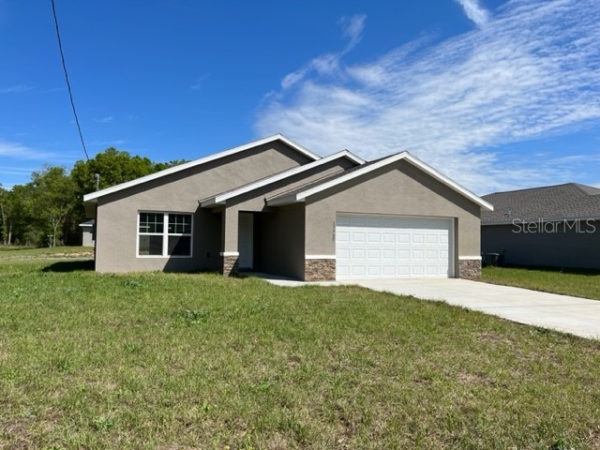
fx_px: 451
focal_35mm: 26
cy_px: 225
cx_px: 300
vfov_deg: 53.1
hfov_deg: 67.3
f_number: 1.6
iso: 50
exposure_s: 1/5076
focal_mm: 5.1
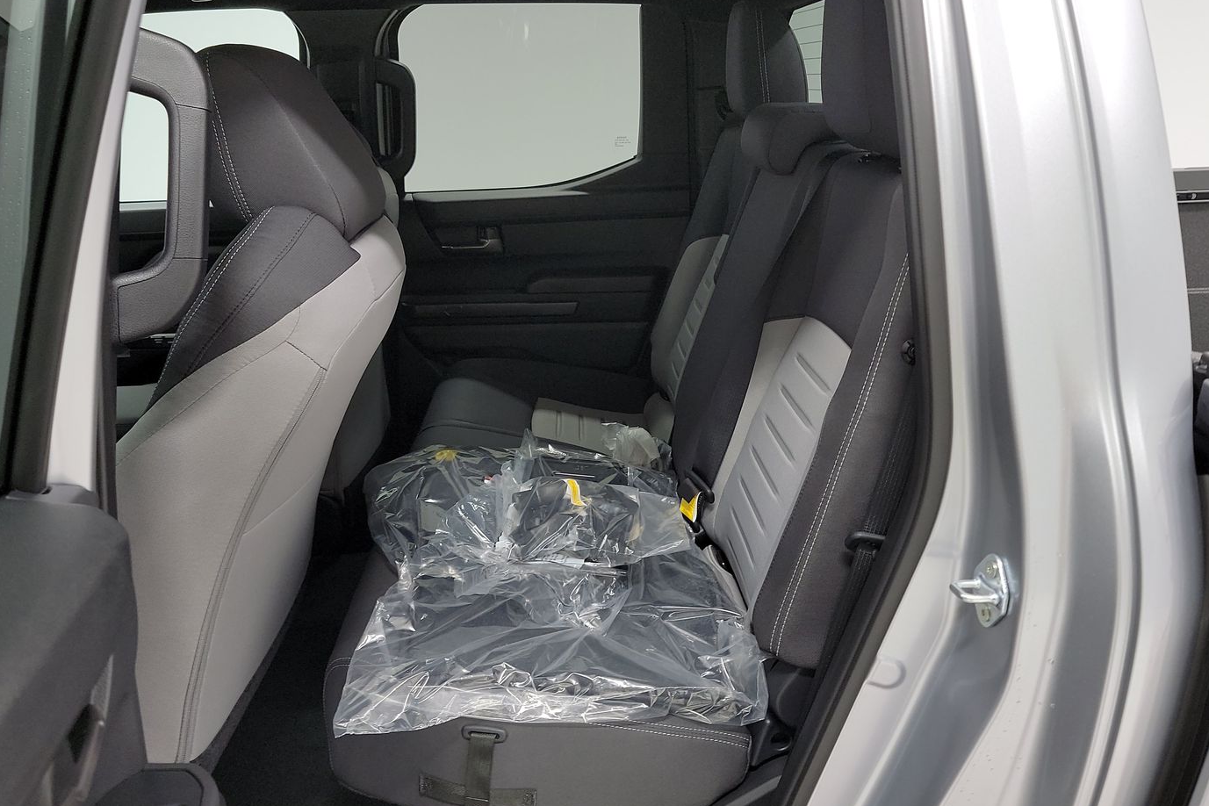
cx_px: 601
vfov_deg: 45.0
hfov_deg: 63.7
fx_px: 974
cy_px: 403
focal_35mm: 29
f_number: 1.8
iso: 158
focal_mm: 6.7
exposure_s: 1/59
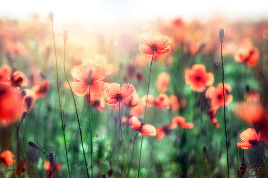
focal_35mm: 248
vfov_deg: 5.6
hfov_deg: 8.3
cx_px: 134
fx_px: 1842
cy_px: 89
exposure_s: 1/640
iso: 100
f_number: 6.3
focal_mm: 165
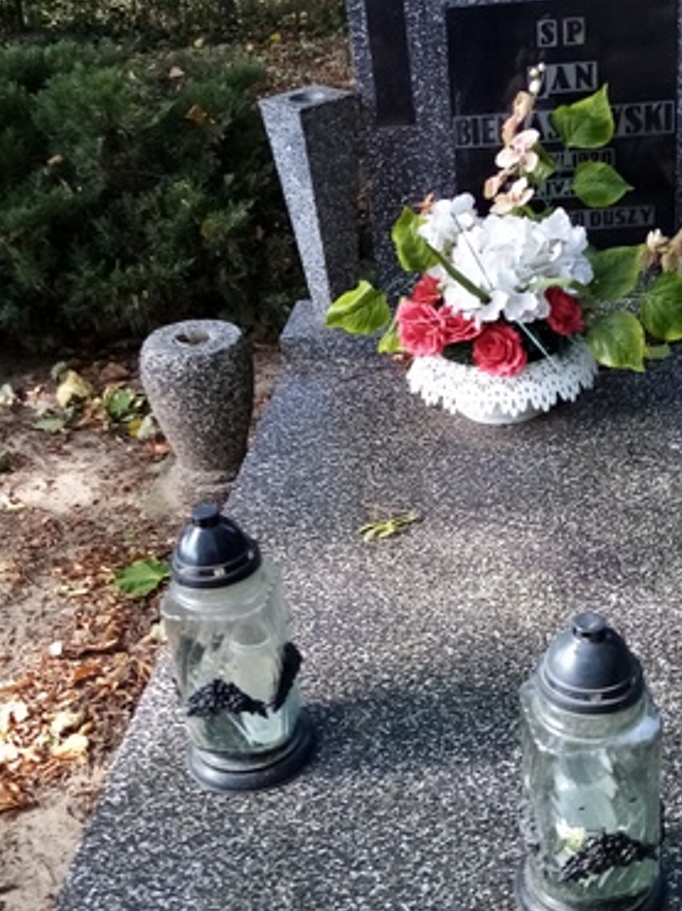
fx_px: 1183
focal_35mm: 45
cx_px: 428
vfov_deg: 42.1
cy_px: 495
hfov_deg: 32.0
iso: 111
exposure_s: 1/100
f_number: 1.8
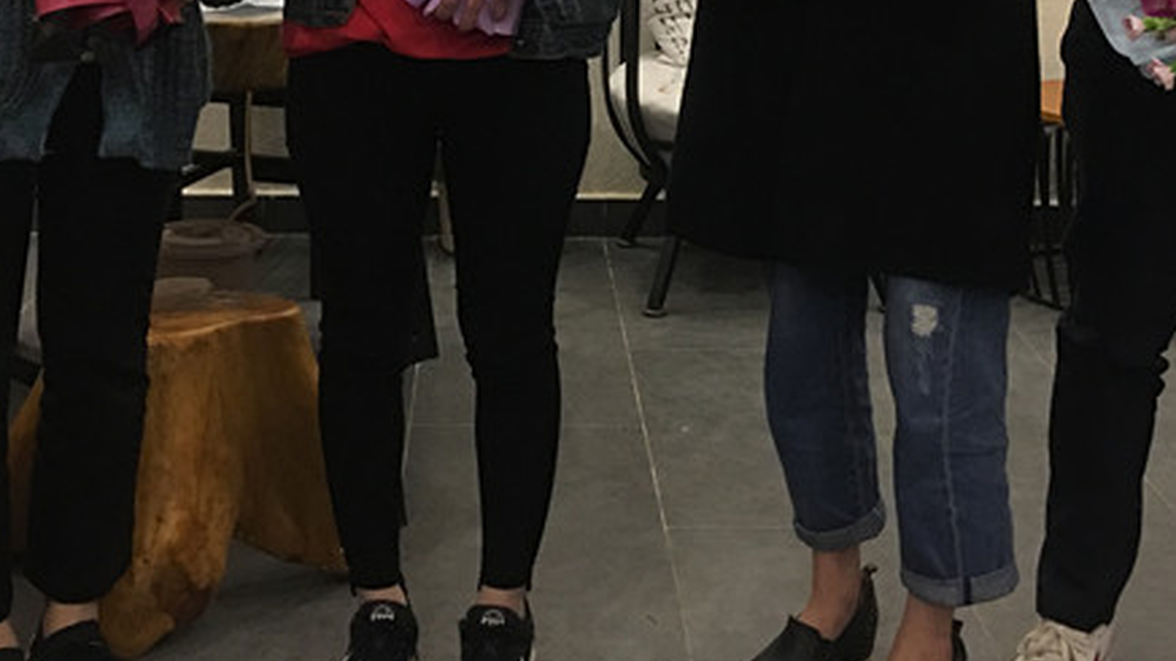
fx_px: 1808
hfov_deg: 36.0
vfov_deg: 19.9
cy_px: -46
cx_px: 585
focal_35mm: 58
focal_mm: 4.15
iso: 80
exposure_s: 1/10
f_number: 2.2
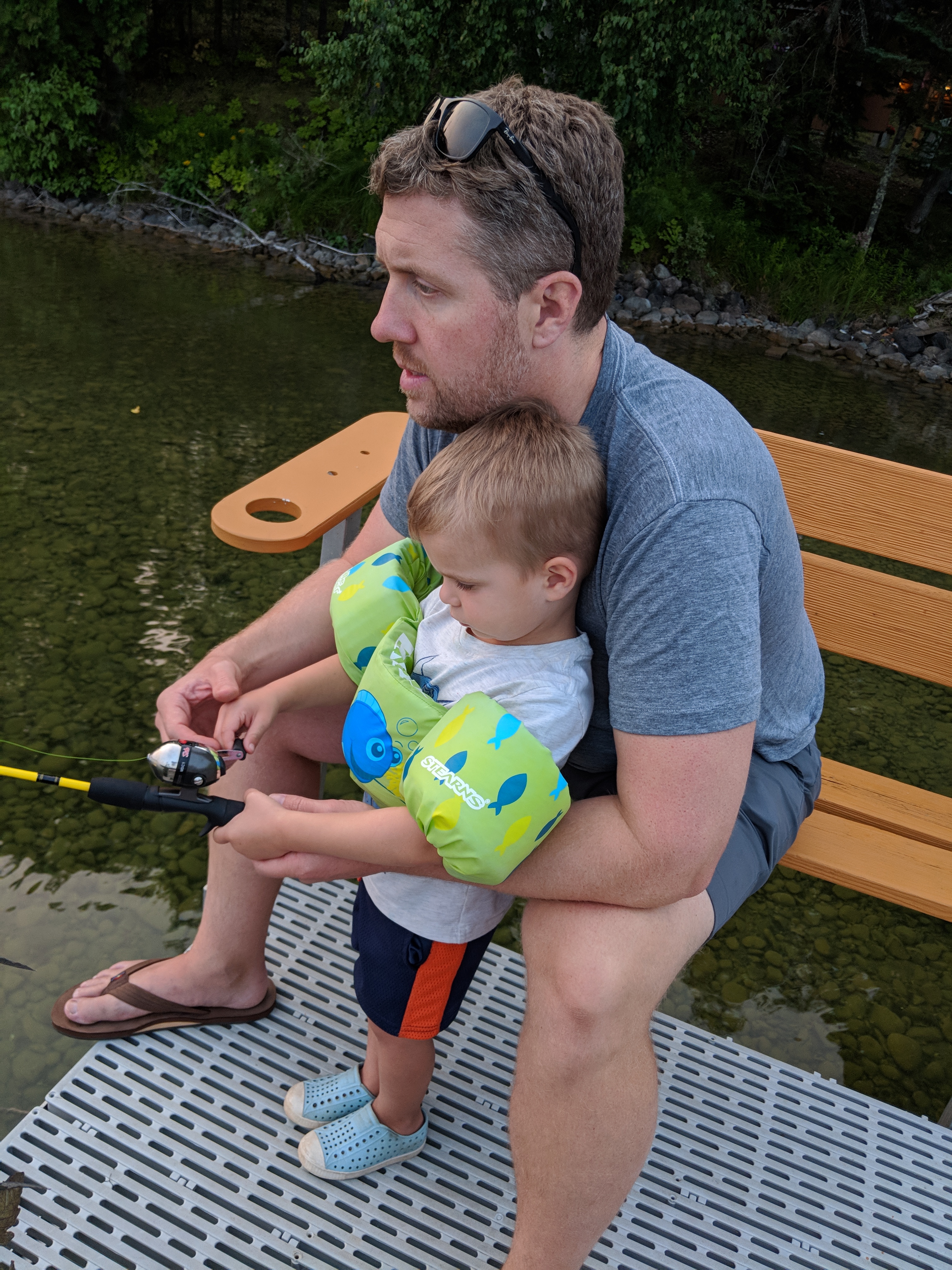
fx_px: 990
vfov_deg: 65.3
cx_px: 476
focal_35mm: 27
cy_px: 635
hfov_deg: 51.4
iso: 116
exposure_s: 1/120
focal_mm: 4.44
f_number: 1.8
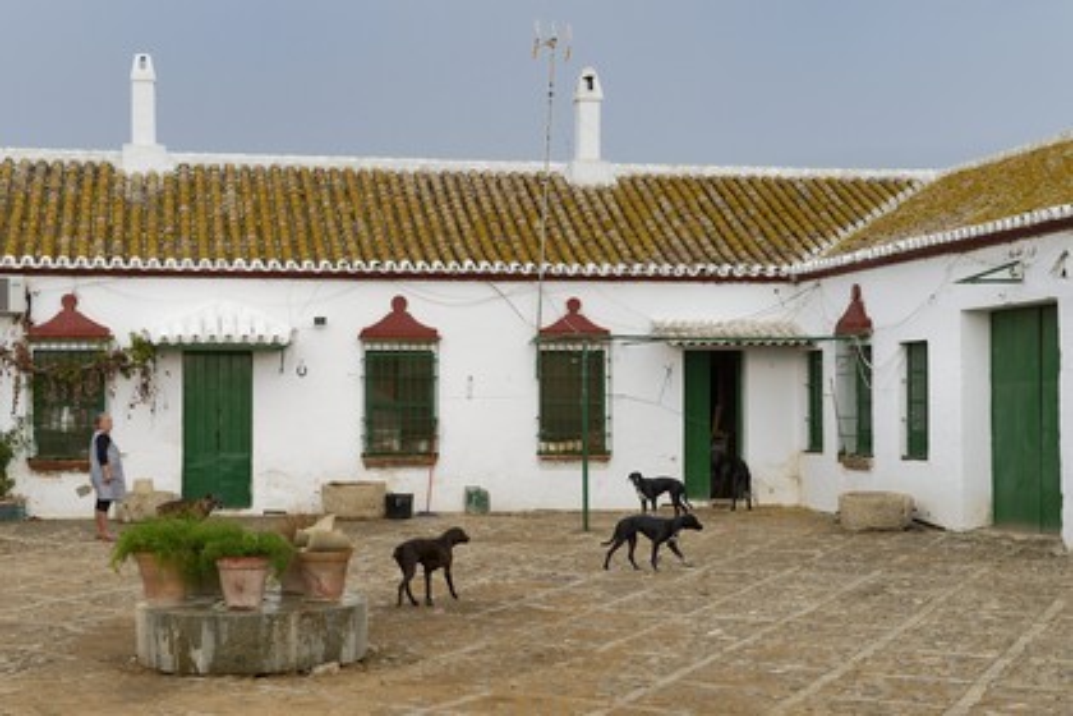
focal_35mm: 60
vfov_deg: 22.6
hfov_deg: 33.4
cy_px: 358
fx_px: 1788
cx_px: 536
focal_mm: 60
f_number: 9
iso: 800
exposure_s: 1/320
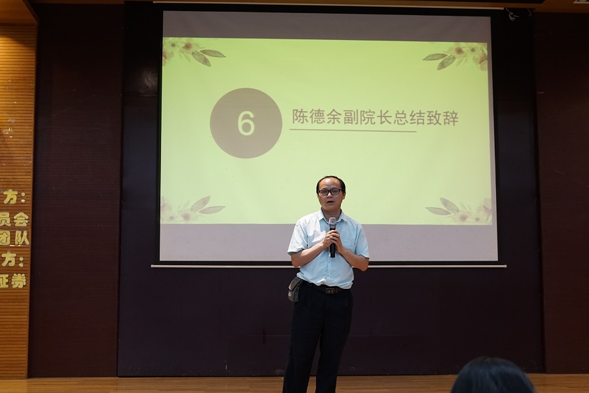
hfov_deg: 36.2
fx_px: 900
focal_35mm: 55
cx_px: 294
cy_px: 196
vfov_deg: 24.6
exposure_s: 1/160
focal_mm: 37
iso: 1600
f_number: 4
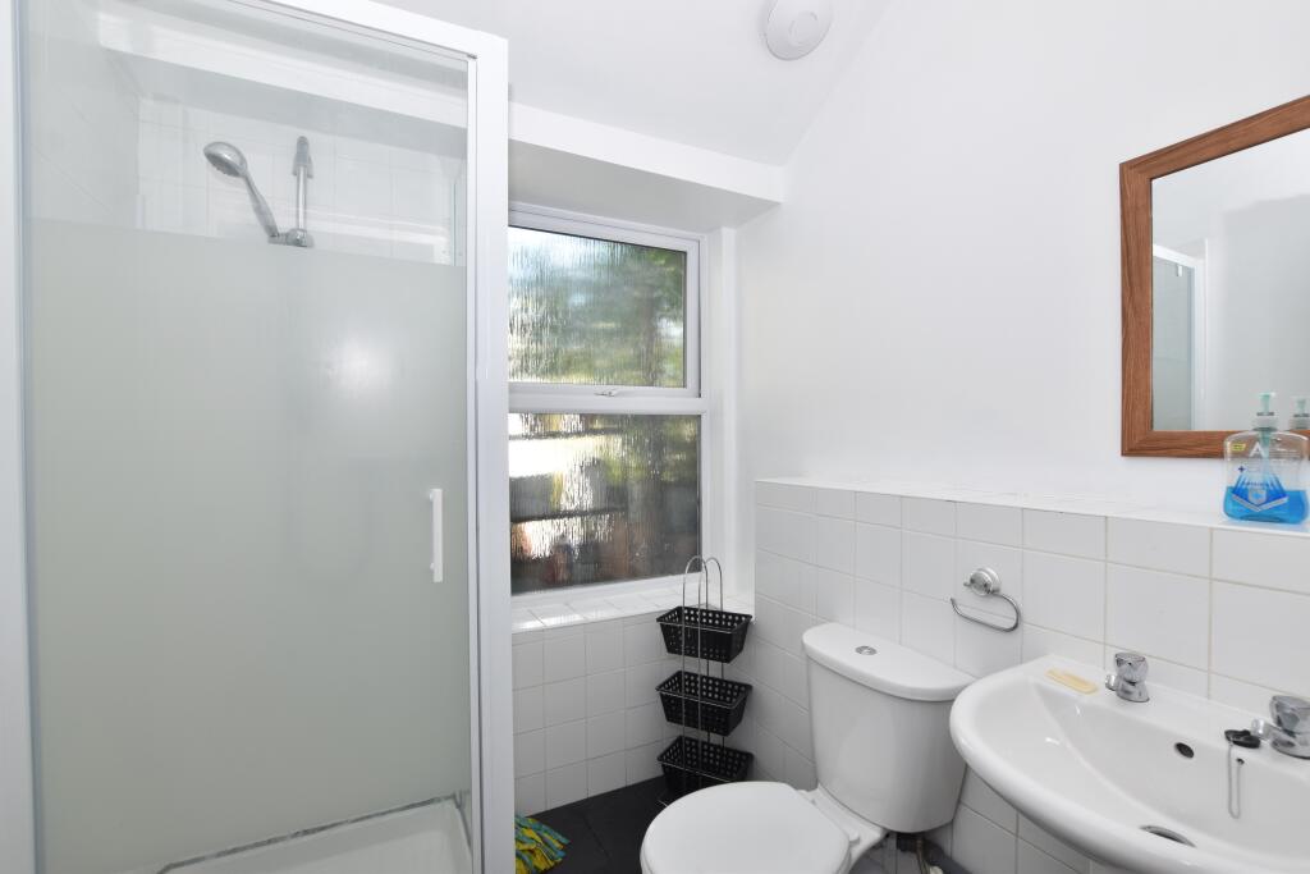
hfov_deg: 100.4
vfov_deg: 77.3
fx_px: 546
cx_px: 655
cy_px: 437
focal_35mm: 15
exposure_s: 1/13
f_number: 9
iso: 100
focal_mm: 10
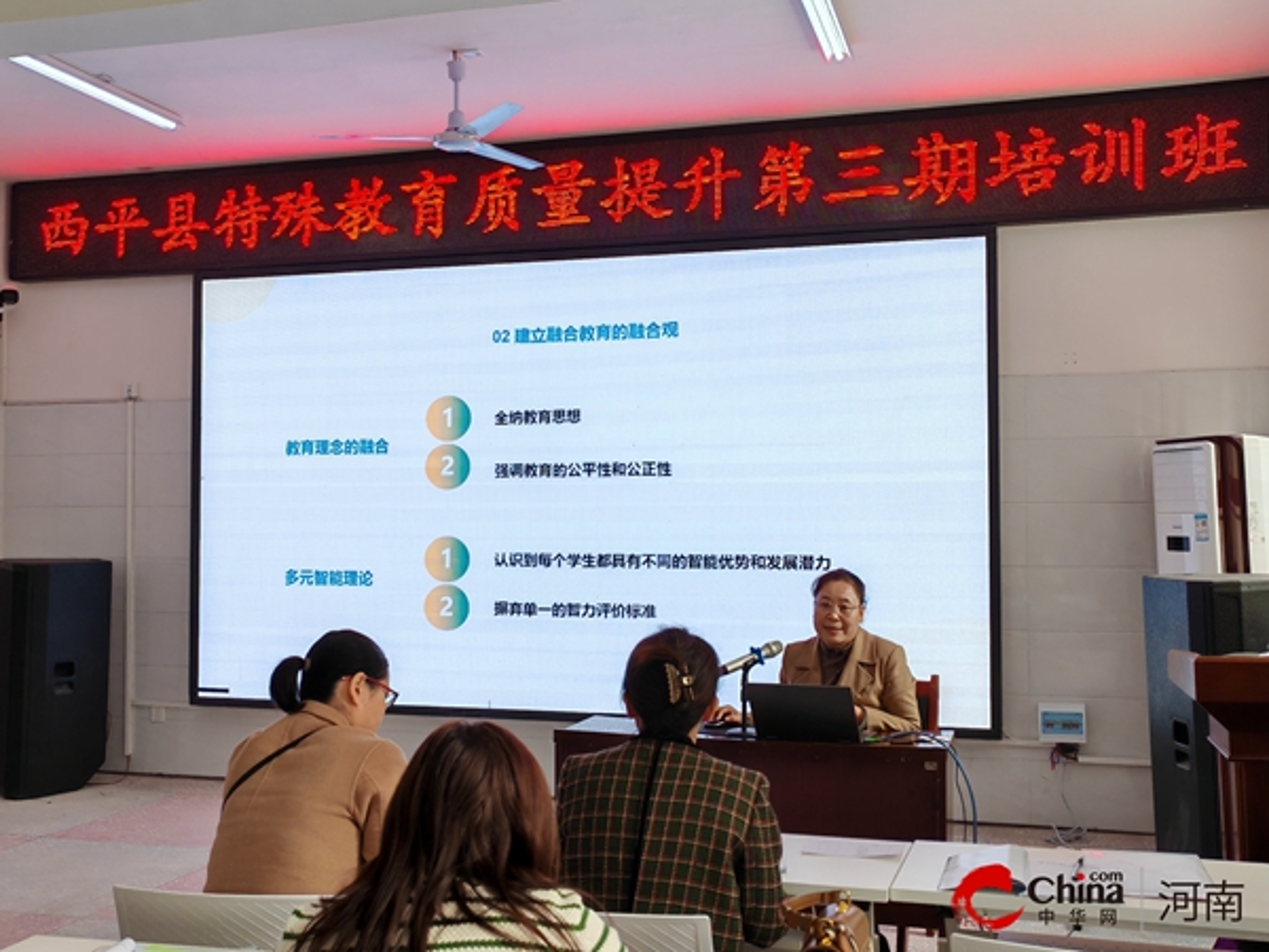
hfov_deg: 49.0
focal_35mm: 38
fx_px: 1393
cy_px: 476
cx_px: 634
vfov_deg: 37.7
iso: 80
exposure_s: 1/100
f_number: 1.9
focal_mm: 5.52
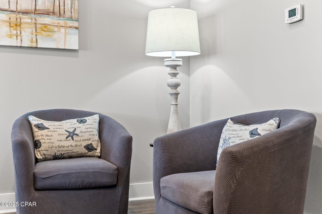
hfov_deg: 43.6
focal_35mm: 45
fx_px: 402
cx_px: 161
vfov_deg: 29.9
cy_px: 107
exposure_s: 1/50
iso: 400
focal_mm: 30
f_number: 2.8
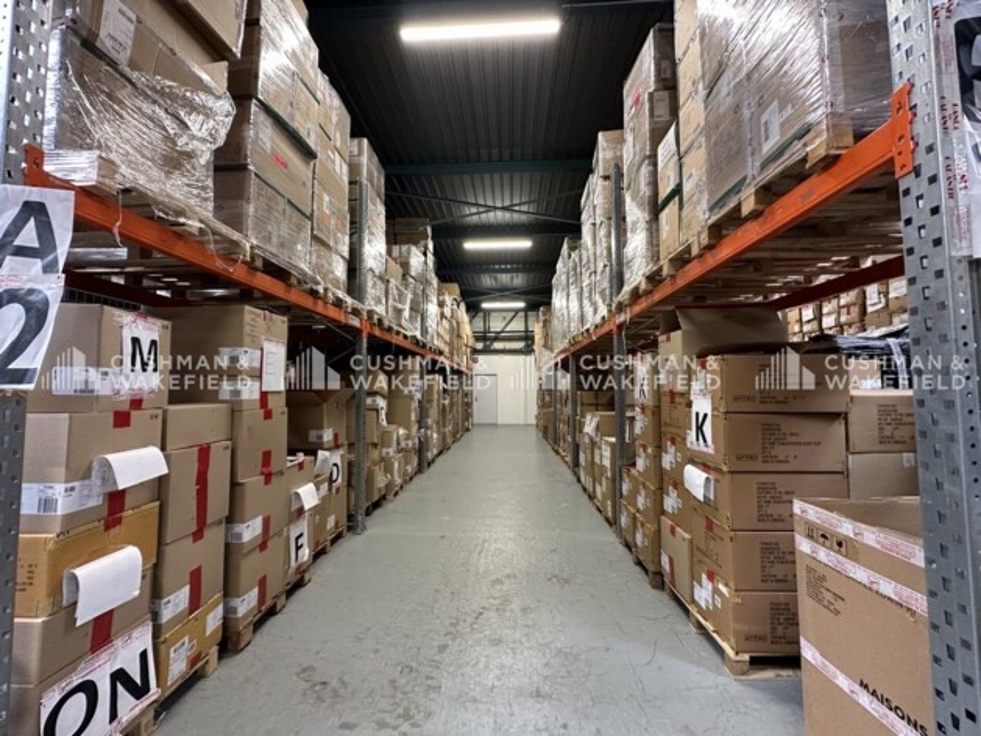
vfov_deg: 85.7
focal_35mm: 14
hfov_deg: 102.1
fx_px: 397
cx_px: 490
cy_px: 368
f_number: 2.2
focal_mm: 2.22
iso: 250
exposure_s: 1/50
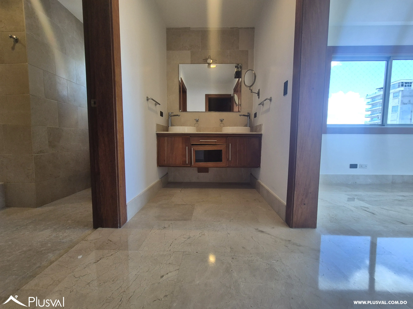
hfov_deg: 106.2
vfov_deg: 89.9
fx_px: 155
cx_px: 206
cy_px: 154
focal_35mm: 13
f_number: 2.2
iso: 100
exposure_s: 1/100
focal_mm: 2.2
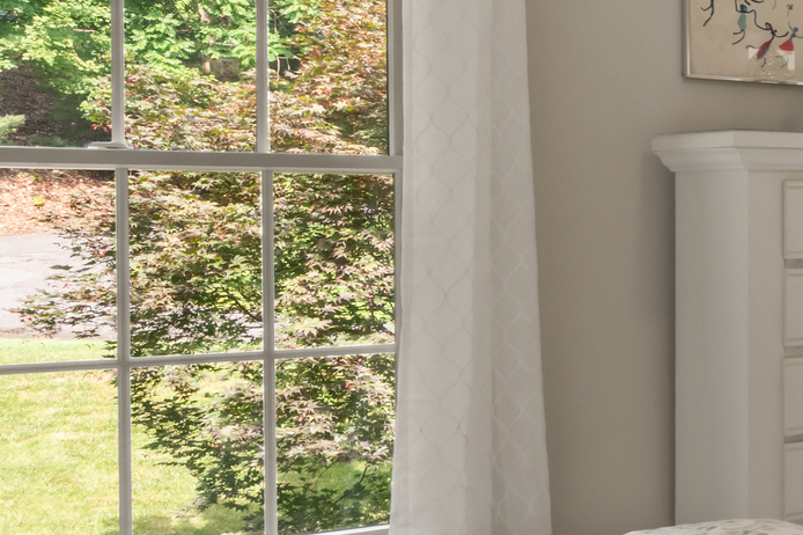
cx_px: 1404
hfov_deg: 22.0
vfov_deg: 21.9
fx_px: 1382
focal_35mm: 62
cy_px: 223
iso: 250
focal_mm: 14
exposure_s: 1/5
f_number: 11
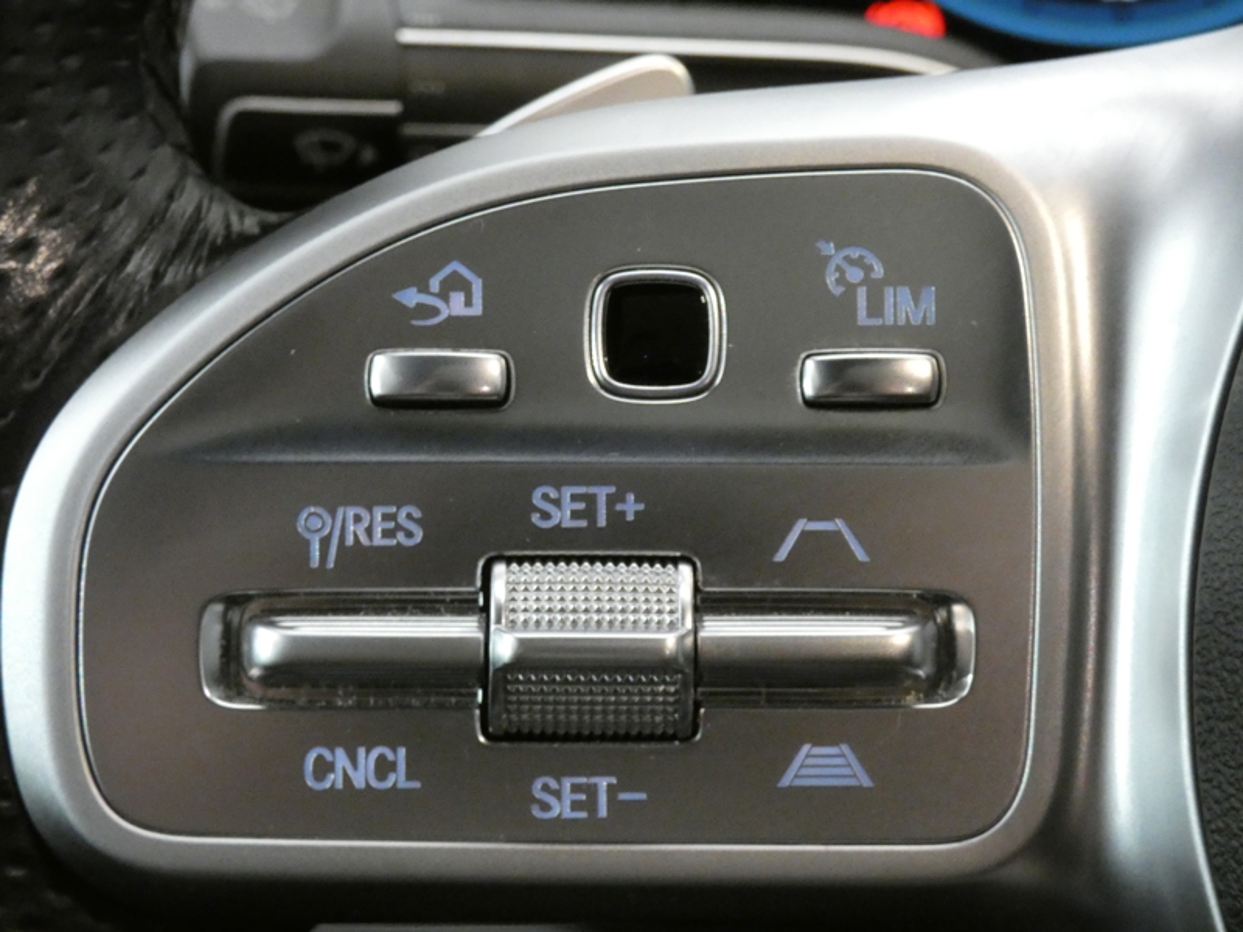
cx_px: 622
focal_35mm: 83
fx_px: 2980
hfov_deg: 23.6
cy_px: 466
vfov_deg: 17.8
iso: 1600
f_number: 4.5
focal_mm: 14.8
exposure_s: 1/15
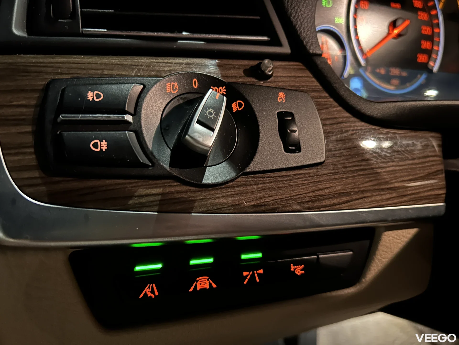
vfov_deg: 53.1
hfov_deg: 67.3
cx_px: 230
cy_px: 172
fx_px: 345
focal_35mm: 26
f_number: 1.5
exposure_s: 1/9
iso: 1000
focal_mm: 5.7
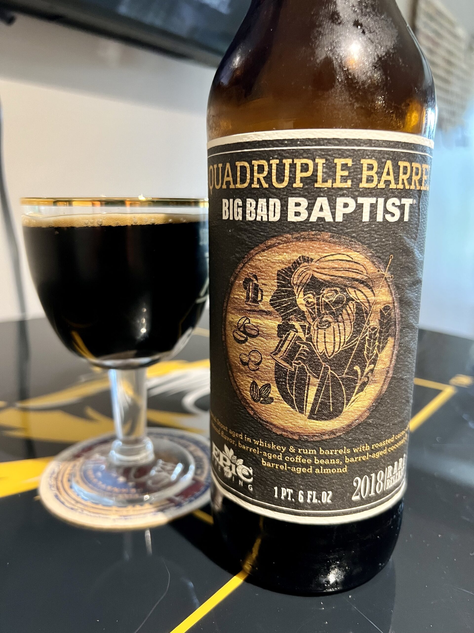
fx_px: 475
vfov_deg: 67.3
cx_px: 237
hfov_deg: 53.1
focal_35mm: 26
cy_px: 316
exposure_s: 1/60
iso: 500
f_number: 1.5
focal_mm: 5.7
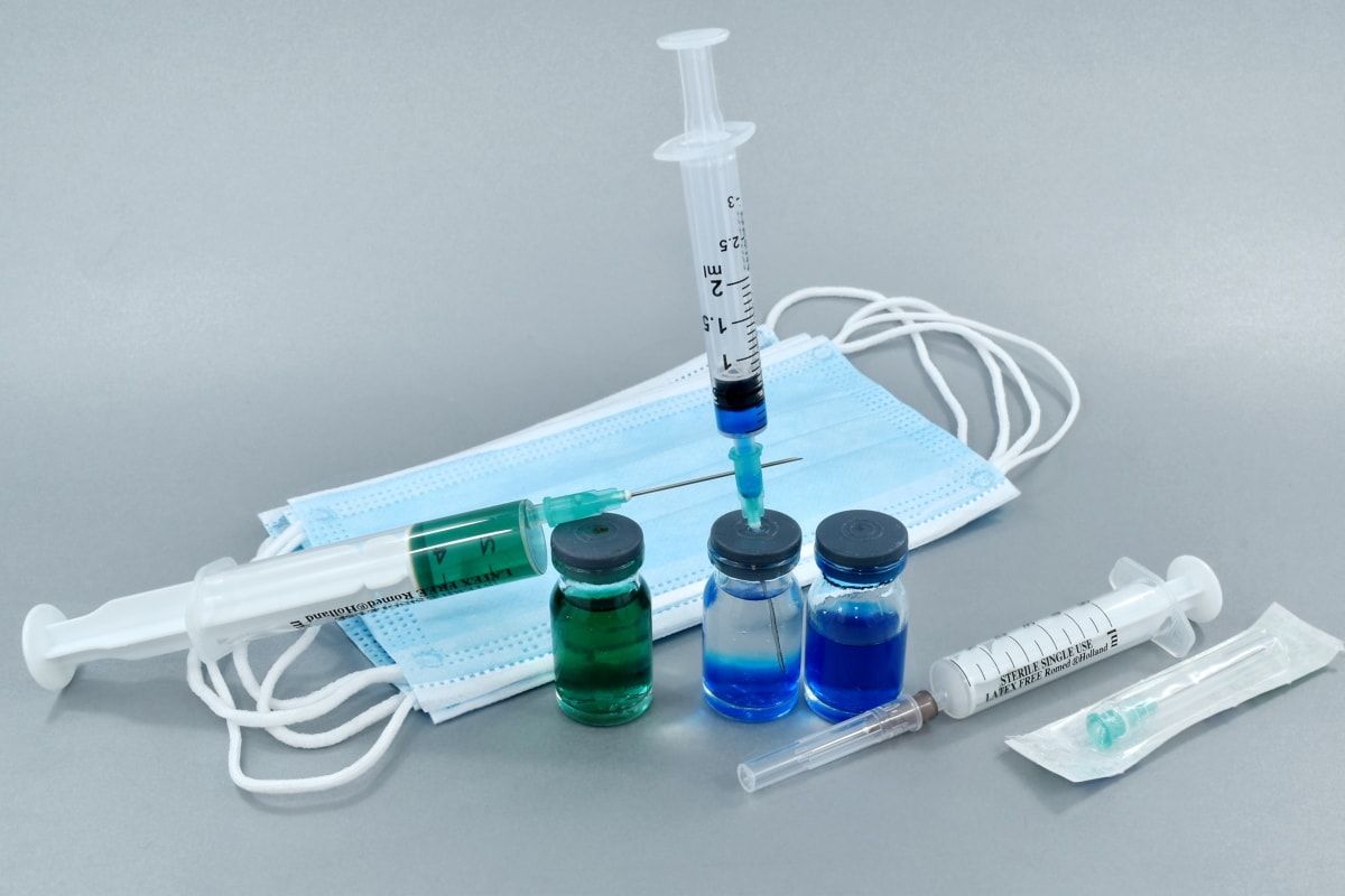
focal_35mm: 40
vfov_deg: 33.0
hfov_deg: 47.9
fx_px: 1513
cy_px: 448
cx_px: 672
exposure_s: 1/30
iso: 100
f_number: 16
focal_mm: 27
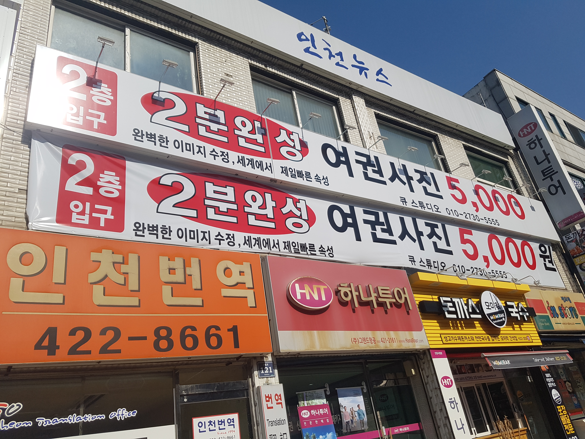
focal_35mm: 26
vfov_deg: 53.1
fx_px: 439
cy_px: 220
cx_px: 292
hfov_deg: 67.3
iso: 50
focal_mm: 4.2
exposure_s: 1/5296
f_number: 1.7
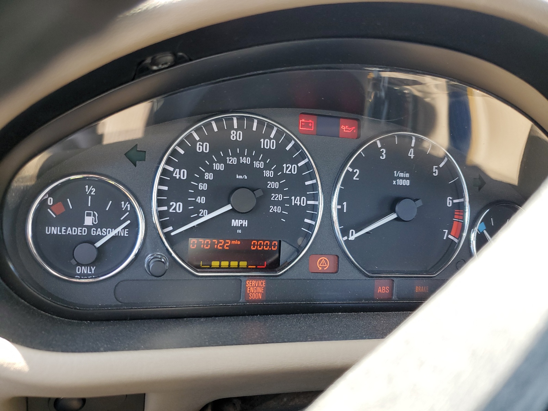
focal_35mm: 26
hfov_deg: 67.3
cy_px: 206
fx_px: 412
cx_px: 274
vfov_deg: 53.1
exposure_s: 1/120
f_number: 1.5
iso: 63
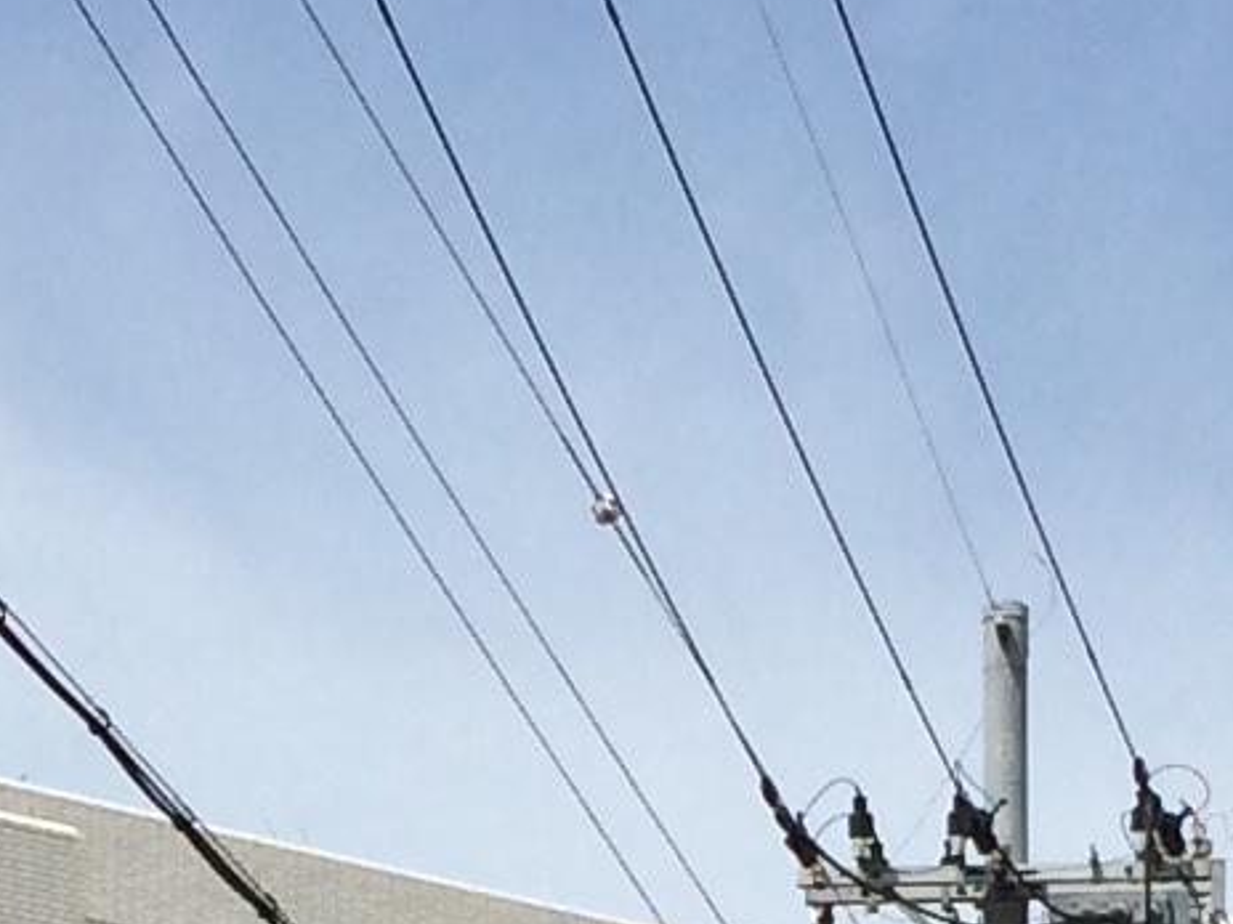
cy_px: 1551
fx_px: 7266
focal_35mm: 204
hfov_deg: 9.7
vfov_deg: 7.1
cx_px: 616
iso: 32
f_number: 2.2
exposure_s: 1/3425
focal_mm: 4.15
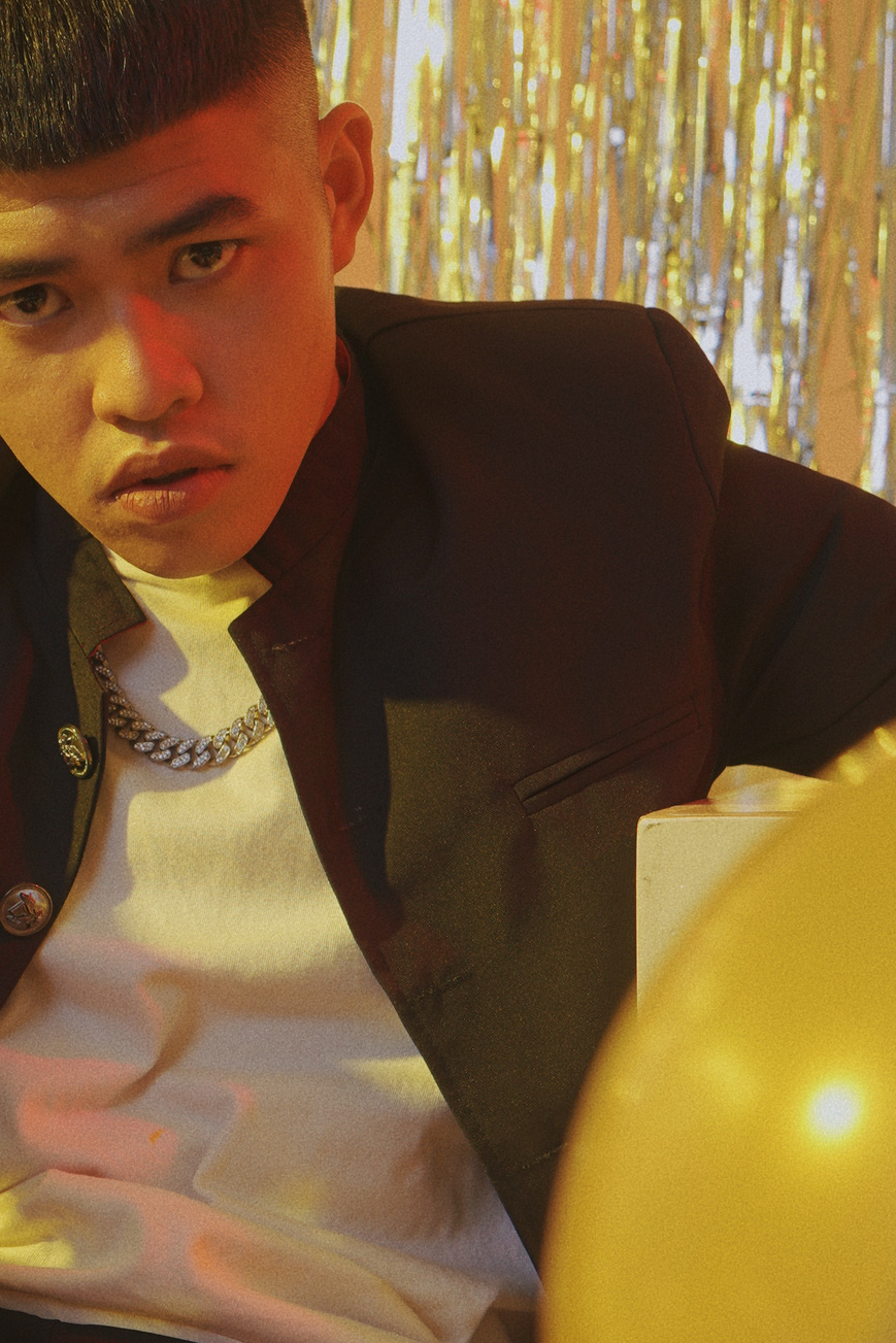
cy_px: 1107
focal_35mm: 99
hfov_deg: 13.7
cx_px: 108
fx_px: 3695
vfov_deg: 20.3
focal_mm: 43
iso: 200
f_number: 5
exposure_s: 1/100
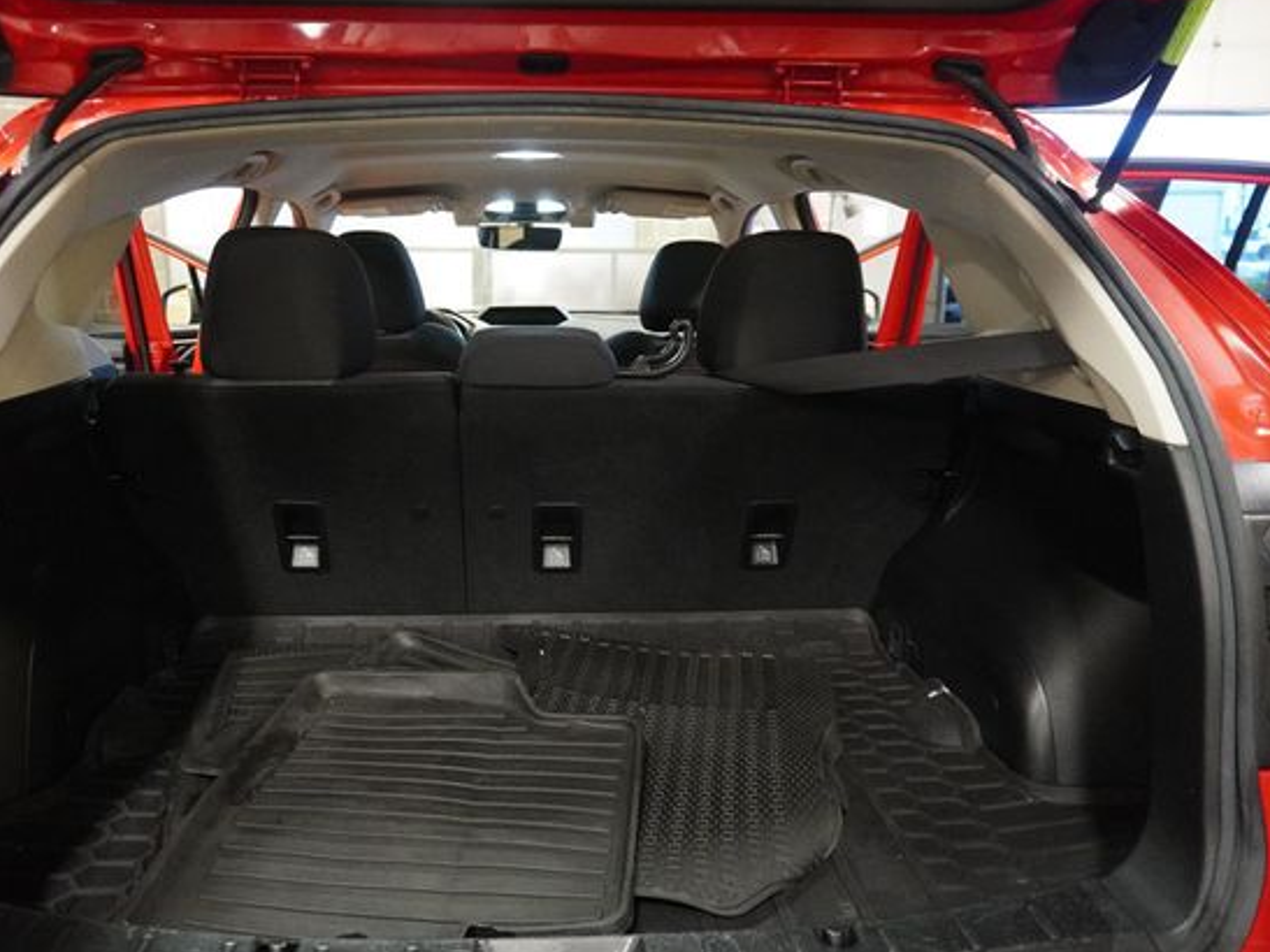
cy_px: 464
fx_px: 990
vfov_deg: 51.3
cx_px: 553
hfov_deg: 65.1
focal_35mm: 27
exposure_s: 1/80
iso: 6400
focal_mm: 16
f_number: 3.5
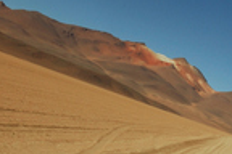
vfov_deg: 11.3
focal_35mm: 120
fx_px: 771
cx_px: 213
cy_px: 160
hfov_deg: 16.9
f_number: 20
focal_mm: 25
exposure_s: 1/50
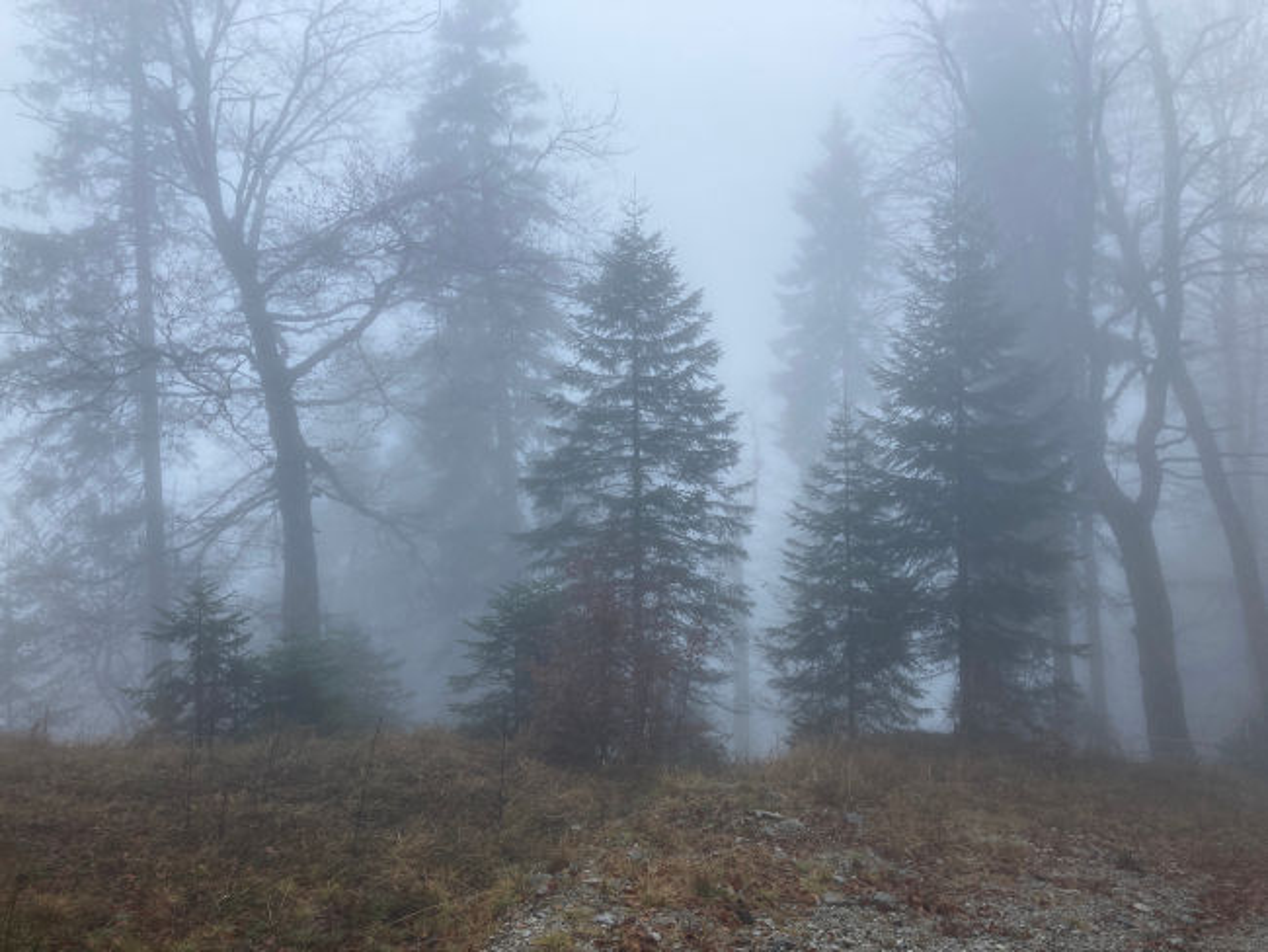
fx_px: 1026
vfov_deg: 49.8
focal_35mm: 28
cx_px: 634
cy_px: 476
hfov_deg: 63.4
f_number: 1.8
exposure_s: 1/121
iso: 64
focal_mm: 3.99
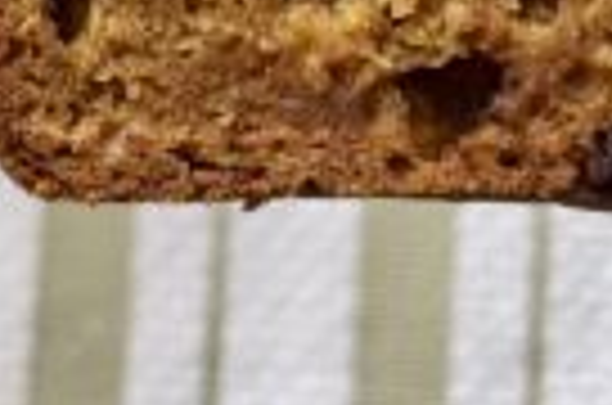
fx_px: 3121
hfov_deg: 11.2
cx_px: 115
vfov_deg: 7.0
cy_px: -608
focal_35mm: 184
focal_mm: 6.86
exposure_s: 1/200
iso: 80
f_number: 1.78
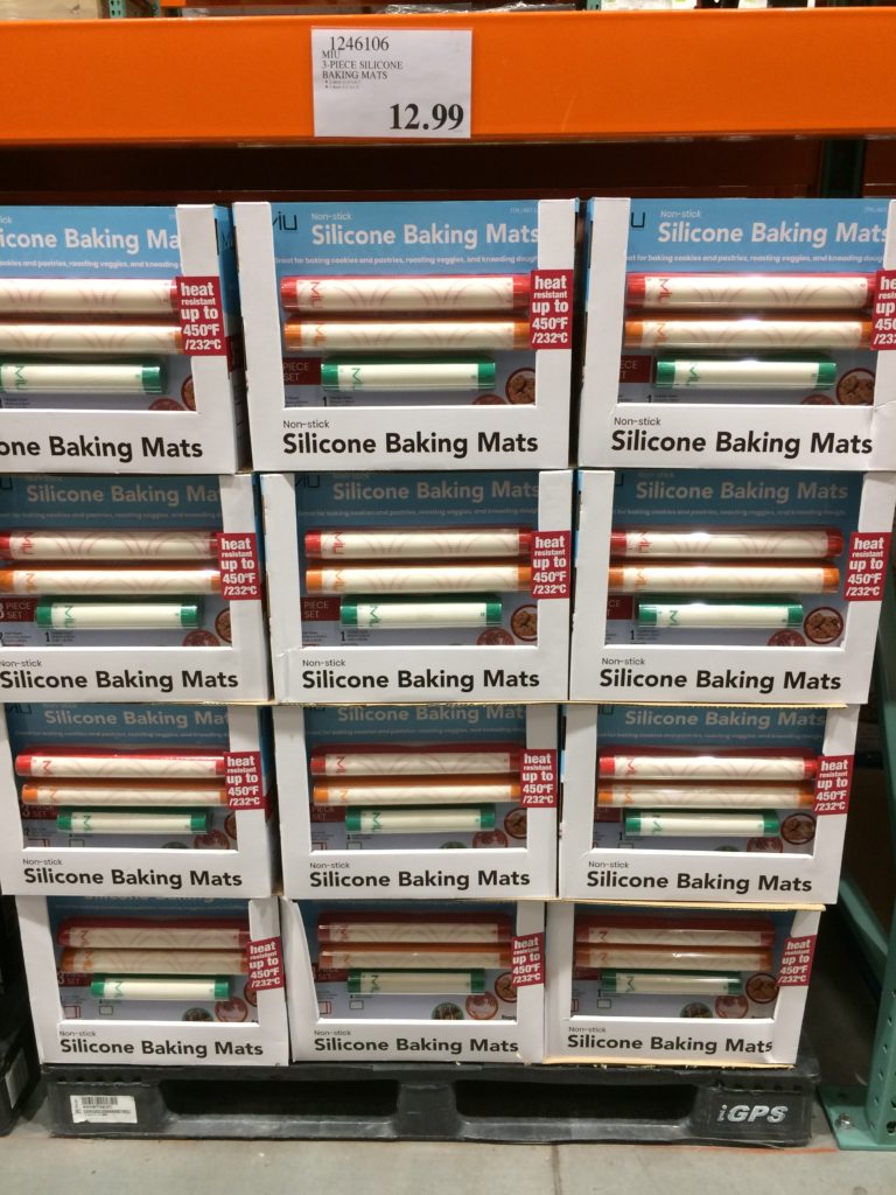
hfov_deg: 48.2
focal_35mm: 29
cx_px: 448
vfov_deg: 61.7
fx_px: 1001
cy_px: 598
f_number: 2.2
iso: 125
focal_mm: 4.15
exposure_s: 1/33
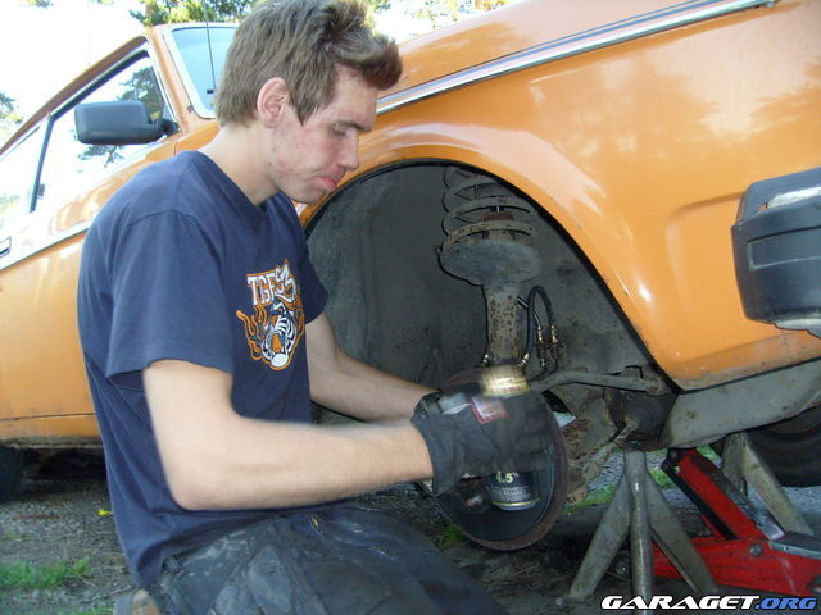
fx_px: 830
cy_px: 308
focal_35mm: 35
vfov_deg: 40.7
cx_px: 410
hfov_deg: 52.6
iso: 100
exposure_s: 1/45
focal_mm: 5.8
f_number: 2.8
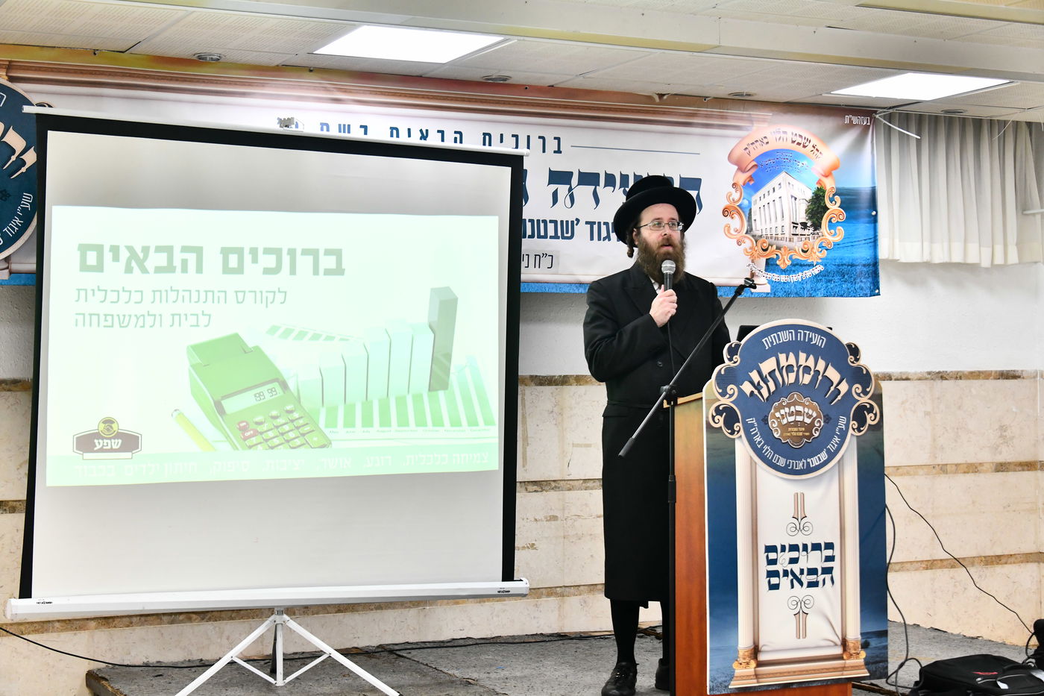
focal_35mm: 58
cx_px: 522
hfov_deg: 34.5
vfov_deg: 23.4
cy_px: 348
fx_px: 1682
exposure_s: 1/200
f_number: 5.6
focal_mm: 58
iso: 2500
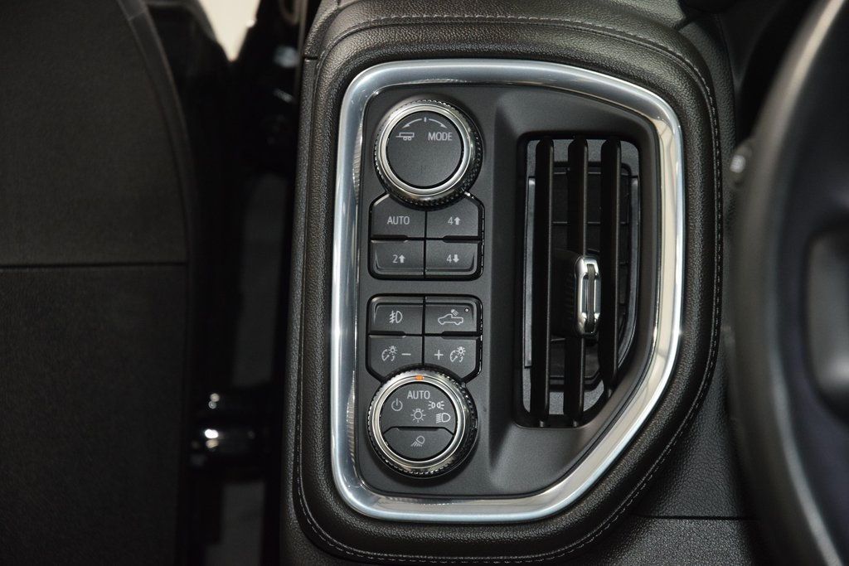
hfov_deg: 19.5
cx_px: 424
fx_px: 2476
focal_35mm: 105
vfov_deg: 13.0
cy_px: 283
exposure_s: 1/60
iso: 2000
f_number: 4.5
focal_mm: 70
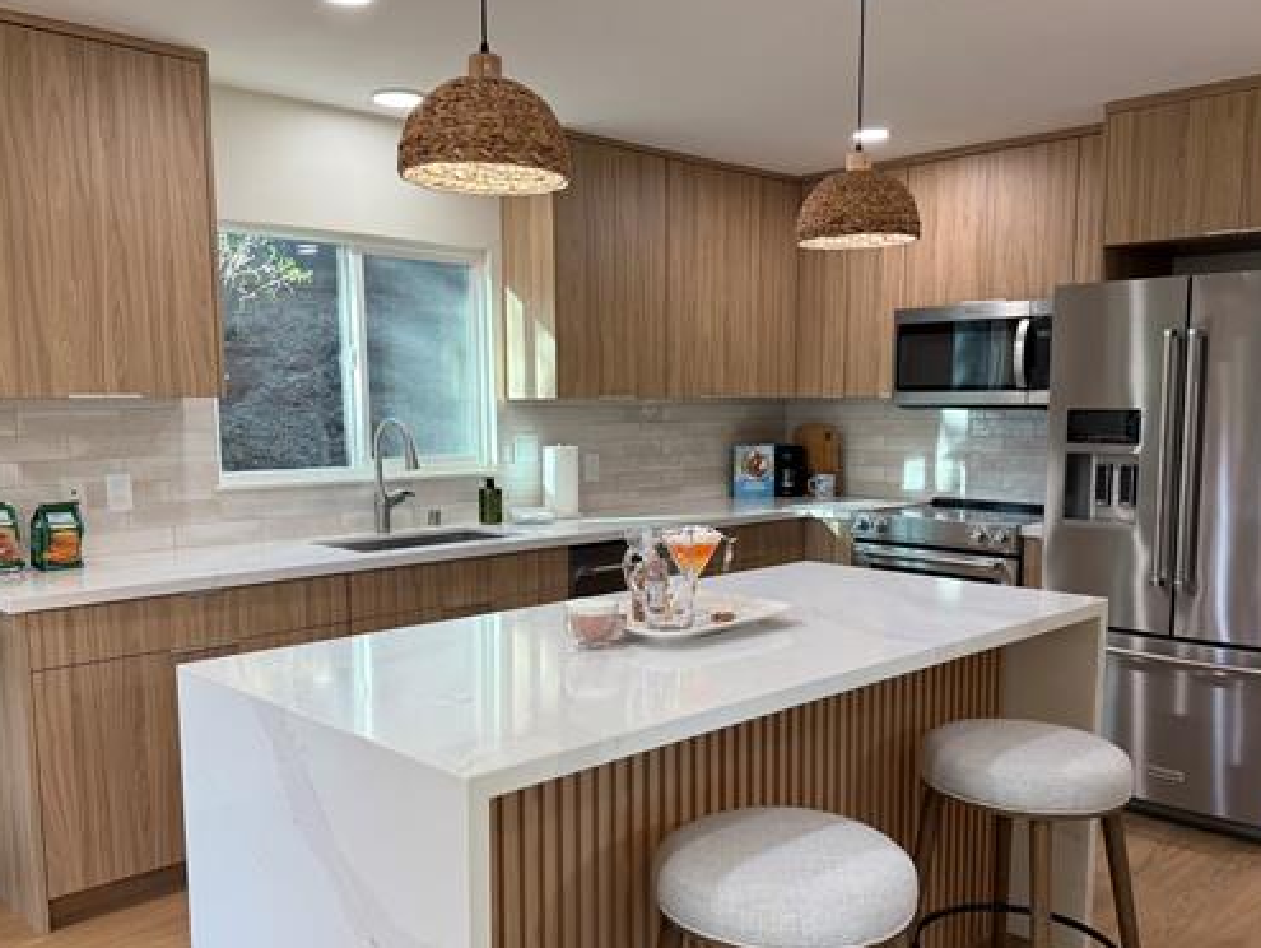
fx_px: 1130
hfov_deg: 58.3
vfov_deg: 45.4
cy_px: 545
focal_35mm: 31
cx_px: 639
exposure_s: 1/120
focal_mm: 6.76
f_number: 1.78
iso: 100
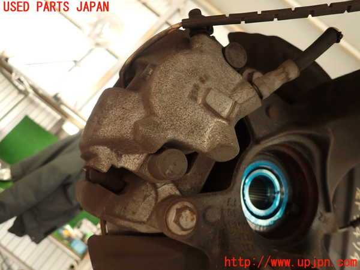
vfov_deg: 54.9
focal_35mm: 25
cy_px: 135
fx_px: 260
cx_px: 180
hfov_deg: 69.4
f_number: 2
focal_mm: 4.5
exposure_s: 1/30
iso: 200
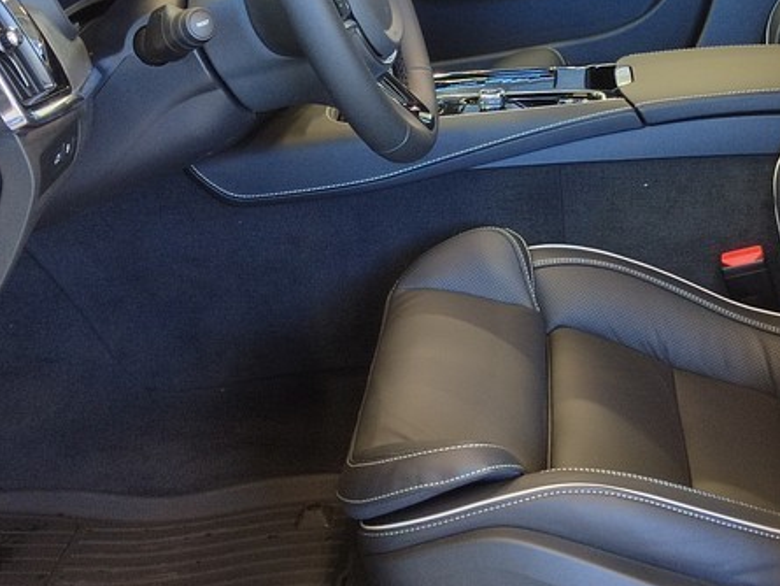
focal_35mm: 66
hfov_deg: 29.2
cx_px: 523
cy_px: 88
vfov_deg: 21.9
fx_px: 1488
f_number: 1.9
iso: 1272
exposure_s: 1/33.3
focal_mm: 5.52
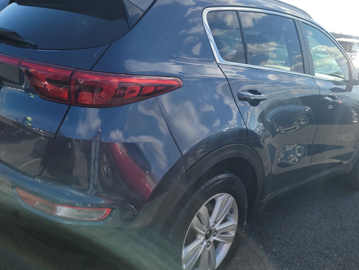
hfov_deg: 53.8
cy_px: 120
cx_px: 161
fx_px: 353
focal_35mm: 34
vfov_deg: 41.7
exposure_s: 1/688
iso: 50
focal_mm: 6.7
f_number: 1.8
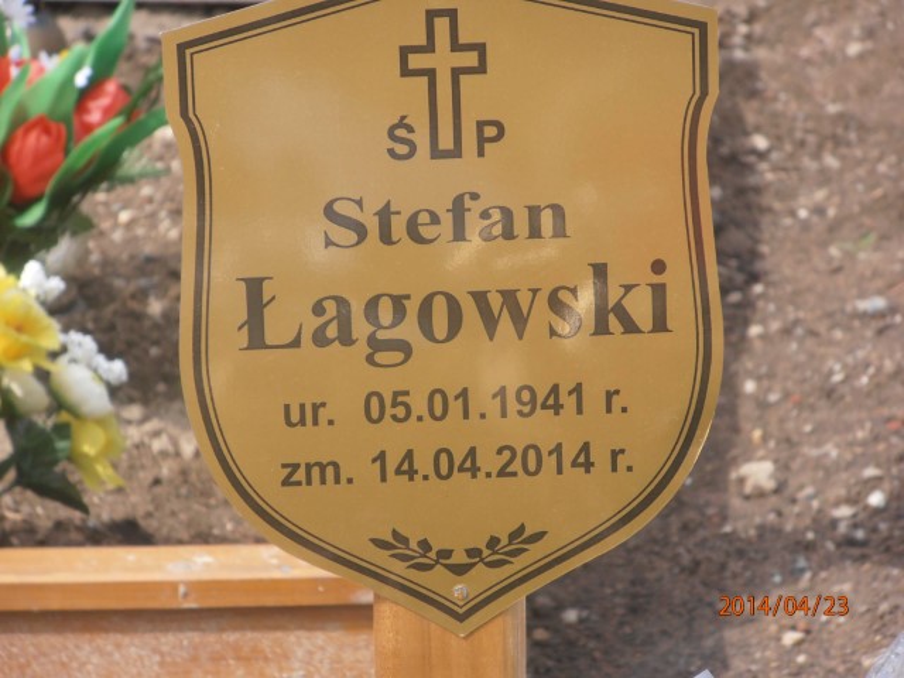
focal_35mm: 240
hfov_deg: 8.2
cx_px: 452
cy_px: 339
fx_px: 6268
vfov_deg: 6.2
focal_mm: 42.54
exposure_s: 1/250
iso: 80
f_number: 5.7
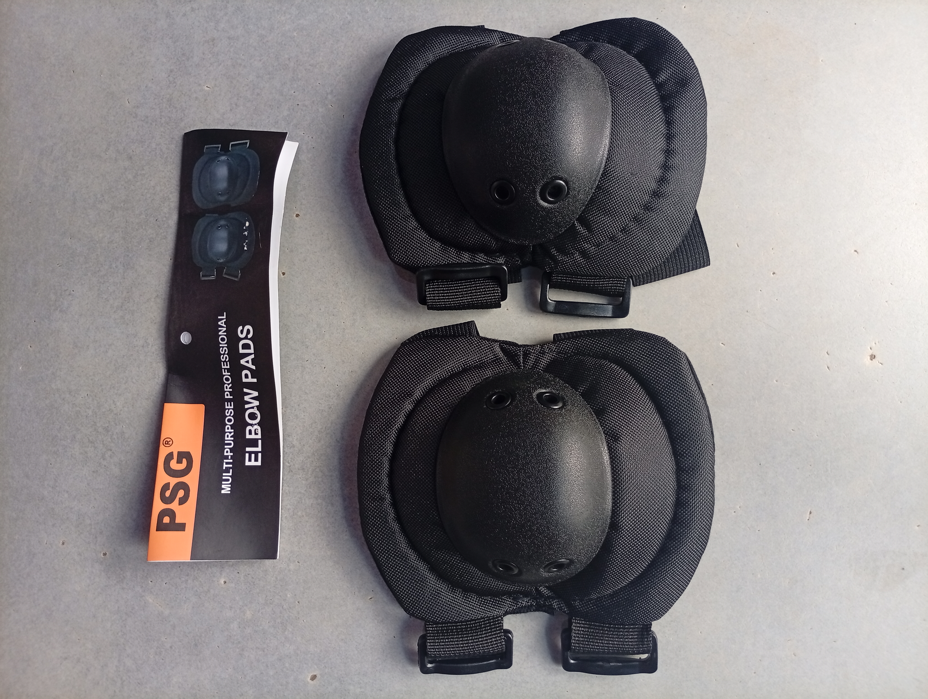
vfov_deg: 51.5
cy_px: 350
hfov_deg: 65.2
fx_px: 725
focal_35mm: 27
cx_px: 464
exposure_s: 1/50
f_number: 1.8
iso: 50
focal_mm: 3.84
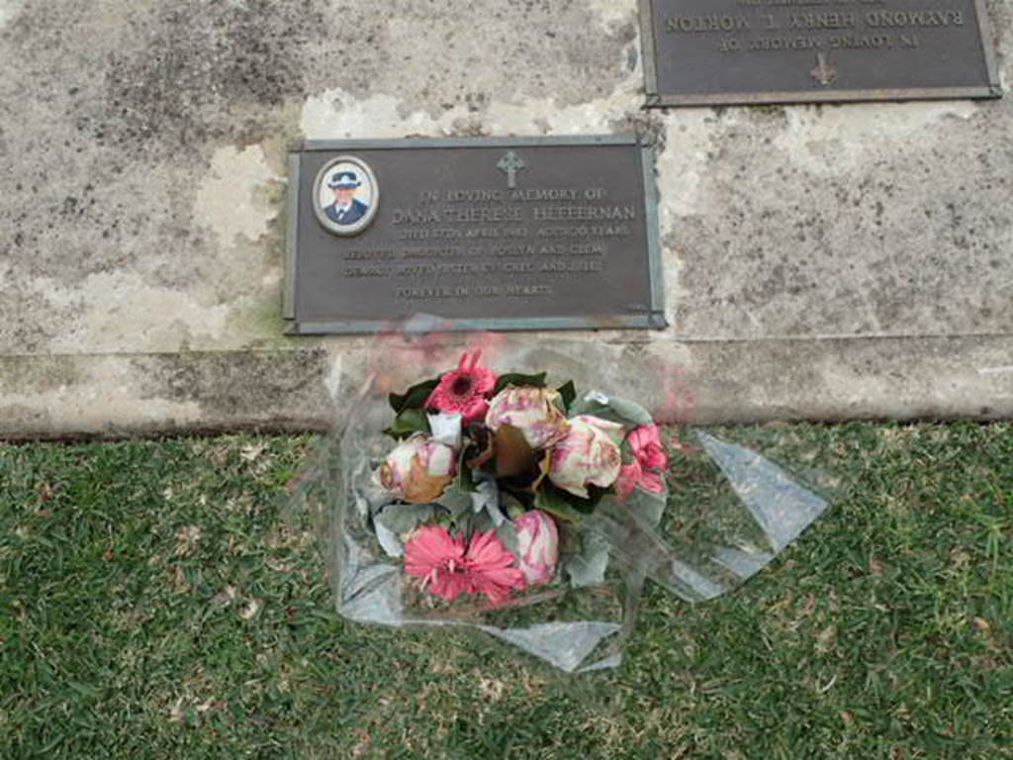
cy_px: 380
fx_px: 1171
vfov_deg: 36.0
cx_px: 506
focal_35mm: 40
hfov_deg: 46.8
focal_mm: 7.34
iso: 100
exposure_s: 1/200
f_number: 4
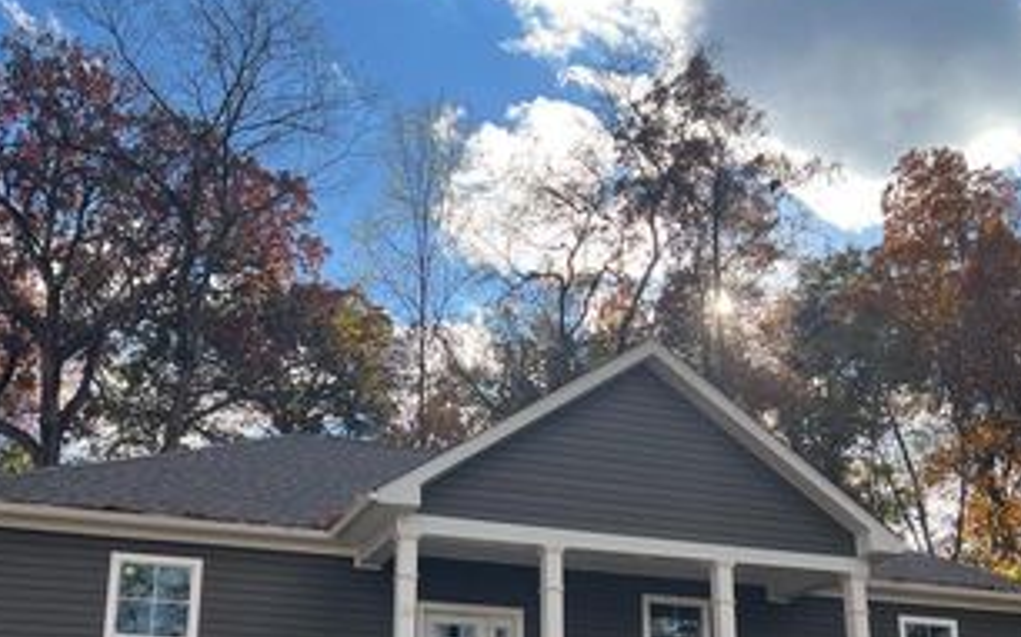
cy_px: 525
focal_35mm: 45
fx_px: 1252
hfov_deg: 44.4
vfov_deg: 27.9
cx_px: 490
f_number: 1.5
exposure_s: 1/2045
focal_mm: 5.7
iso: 50
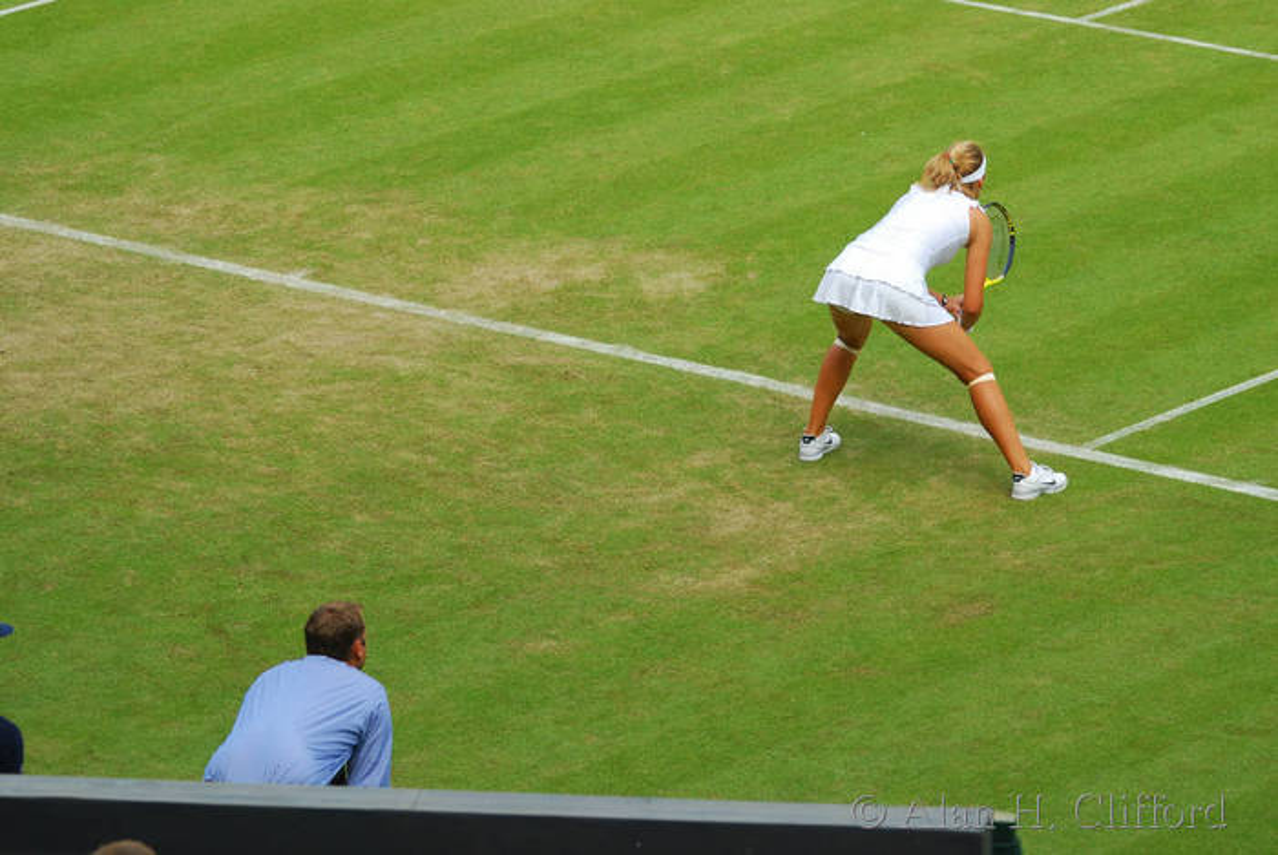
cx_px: 639
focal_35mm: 248
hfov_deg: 8.3
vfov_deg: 5.6
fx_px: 8793
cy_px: 428
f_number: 5.3
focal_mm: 165
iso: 560
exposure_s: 1/400
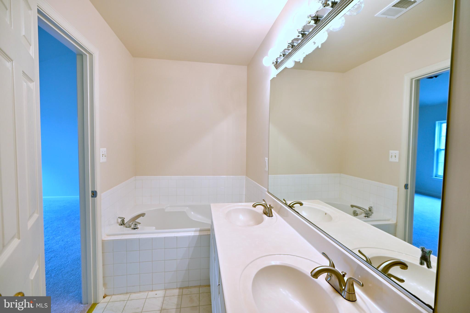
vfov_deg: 73.7
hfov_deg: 96.7
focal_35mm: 16
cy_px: 156
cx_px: 235
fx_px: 209
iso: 200
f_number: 4.5
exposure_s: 1/30
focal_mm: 16
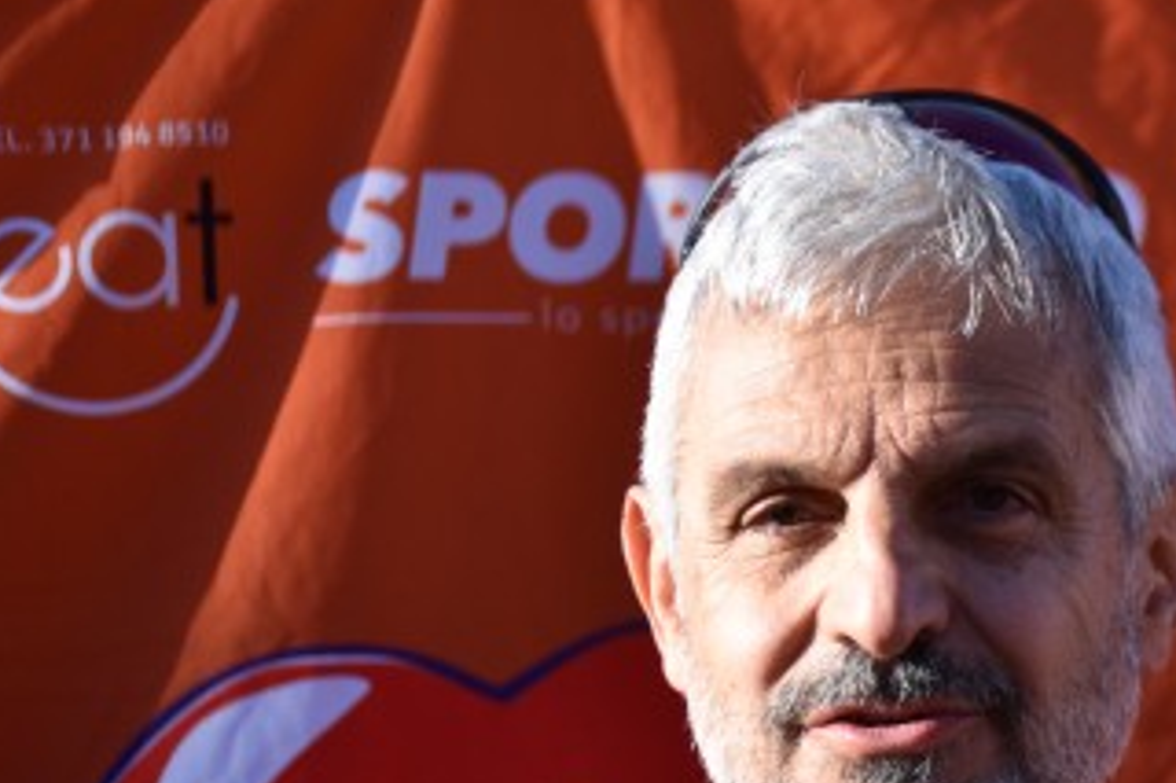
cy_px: 658
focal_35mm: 135
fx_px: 4408
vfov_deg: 10.1
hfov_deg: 15.1
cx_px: 959
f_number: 5.6
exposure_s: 1/800
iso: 320
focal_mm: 48
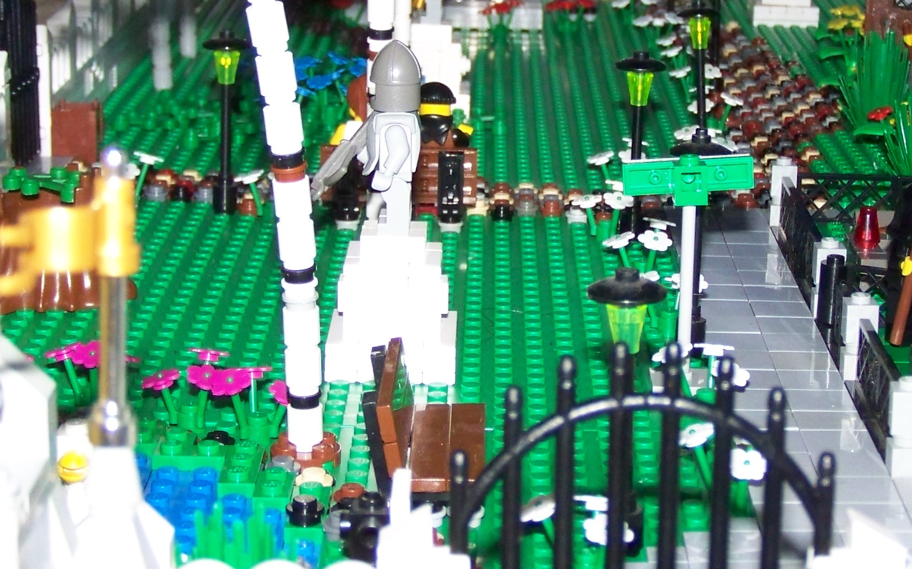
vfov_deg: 13.6
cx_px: 568
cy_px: 177
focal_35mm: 96
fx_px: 2386
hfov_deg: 21.6
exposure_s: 1/30
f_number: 3.2
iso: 200
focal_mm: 8.5
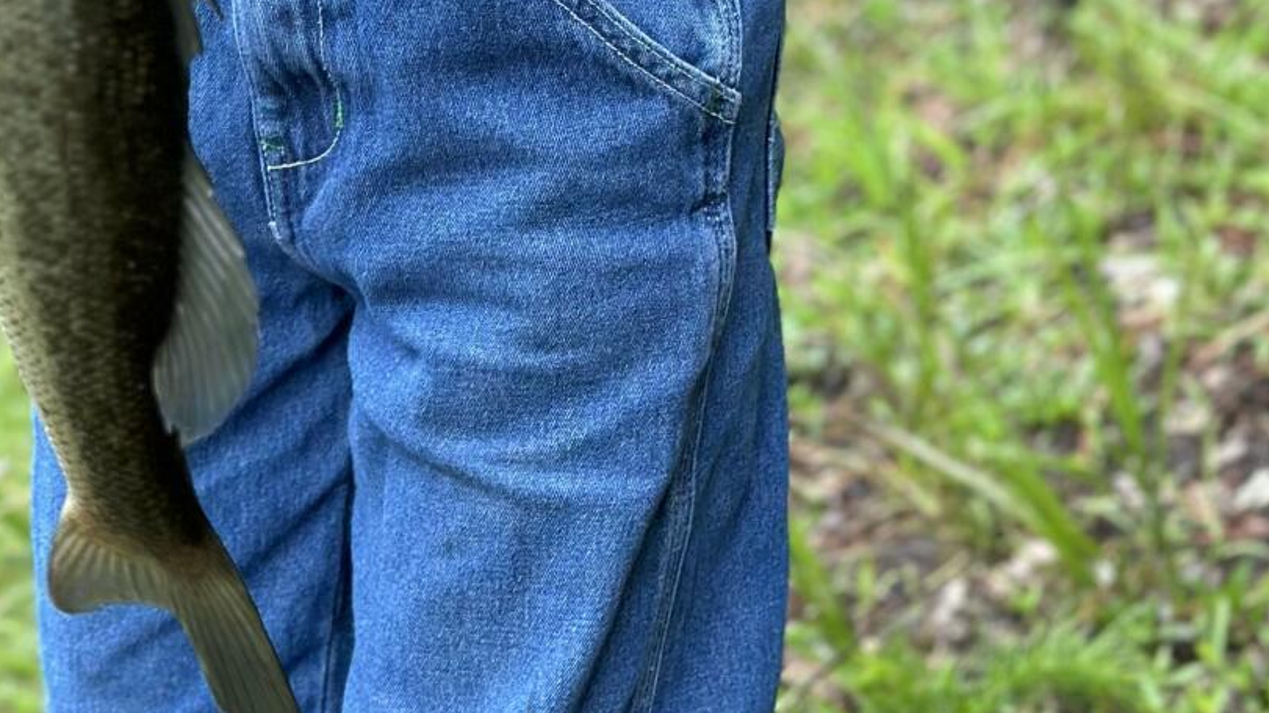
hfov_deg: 16.5
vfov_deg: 9.1
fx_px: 4340
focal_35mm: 129
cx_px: 266
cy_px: -367
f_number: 1.78
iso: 125
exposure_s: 1/60
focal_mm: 6.86
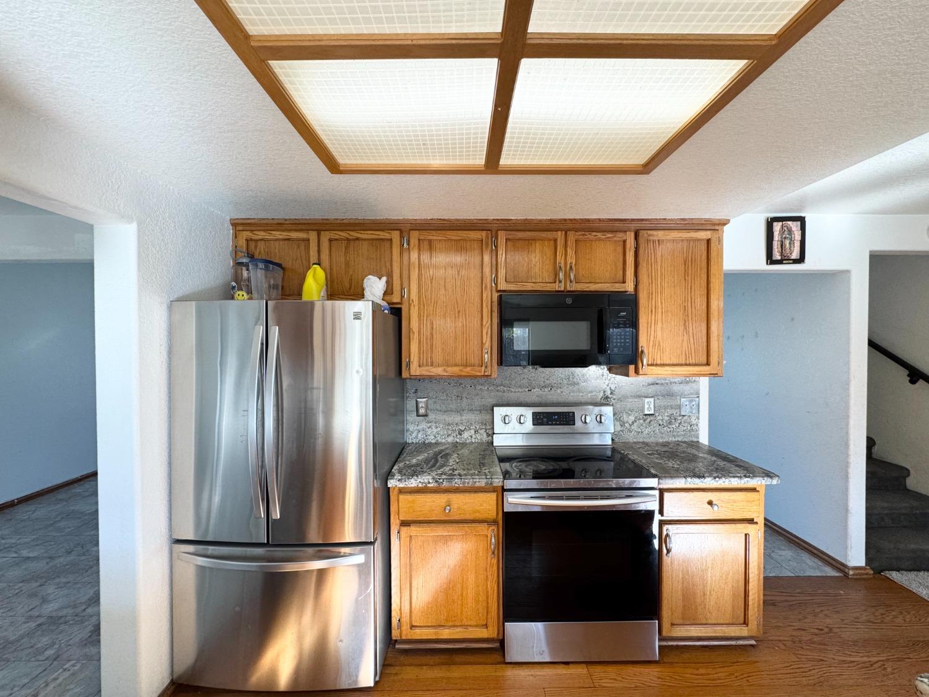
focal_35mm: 14
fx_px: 376
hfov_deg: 102.1
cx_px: 464
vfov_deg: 85.7
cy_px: 348
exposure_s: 1/120
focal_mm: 2.22
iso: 160
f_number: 2.2
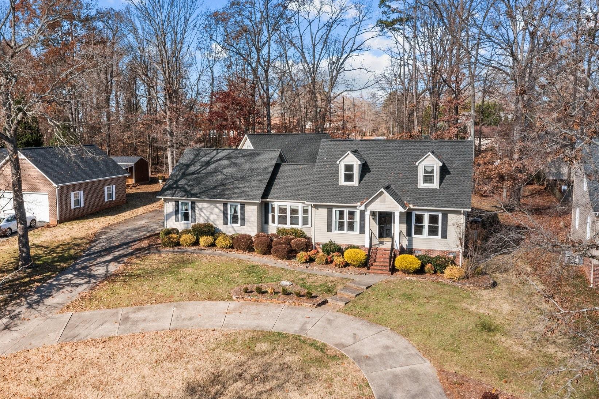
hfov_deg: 54.4
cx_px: 280
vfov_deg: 37.8
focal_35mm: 35
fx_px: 582
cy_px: 193
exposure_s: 1/320
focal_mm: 10.26
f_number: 5.6
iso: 100
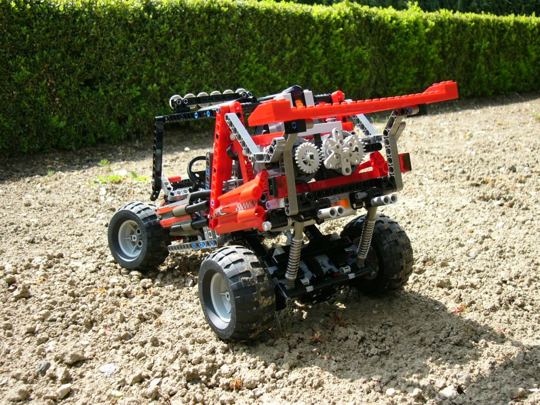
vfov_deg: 36.8
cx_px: 270
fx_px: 608
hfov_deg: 47.9
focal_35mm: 39
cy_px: 202
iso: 50
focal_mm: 6.5
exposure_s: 1/250
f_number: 2.9
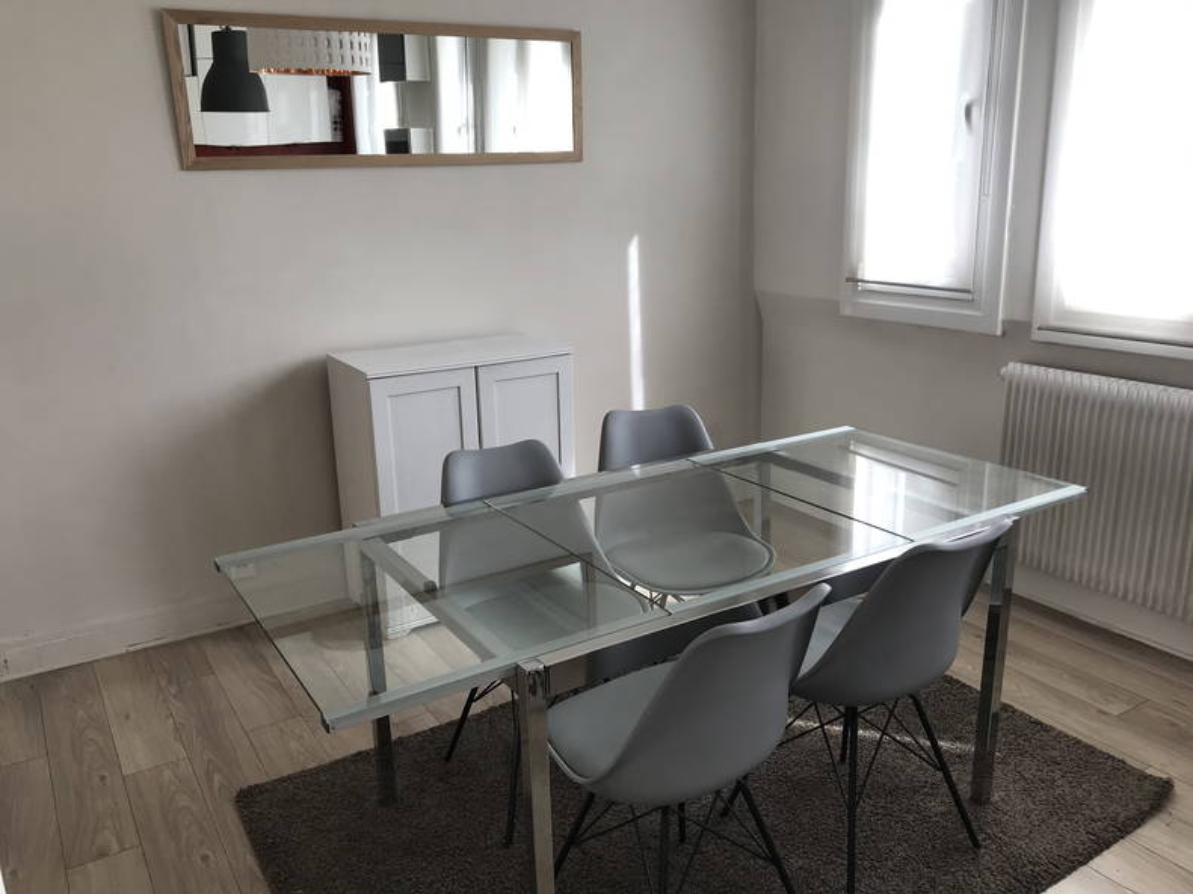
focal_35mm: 28
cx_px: 596
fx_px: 965
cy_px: 447
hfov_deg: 63.5
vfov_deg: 49.7
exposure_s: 1/109
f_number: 1.8
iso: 20
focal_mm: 3.99
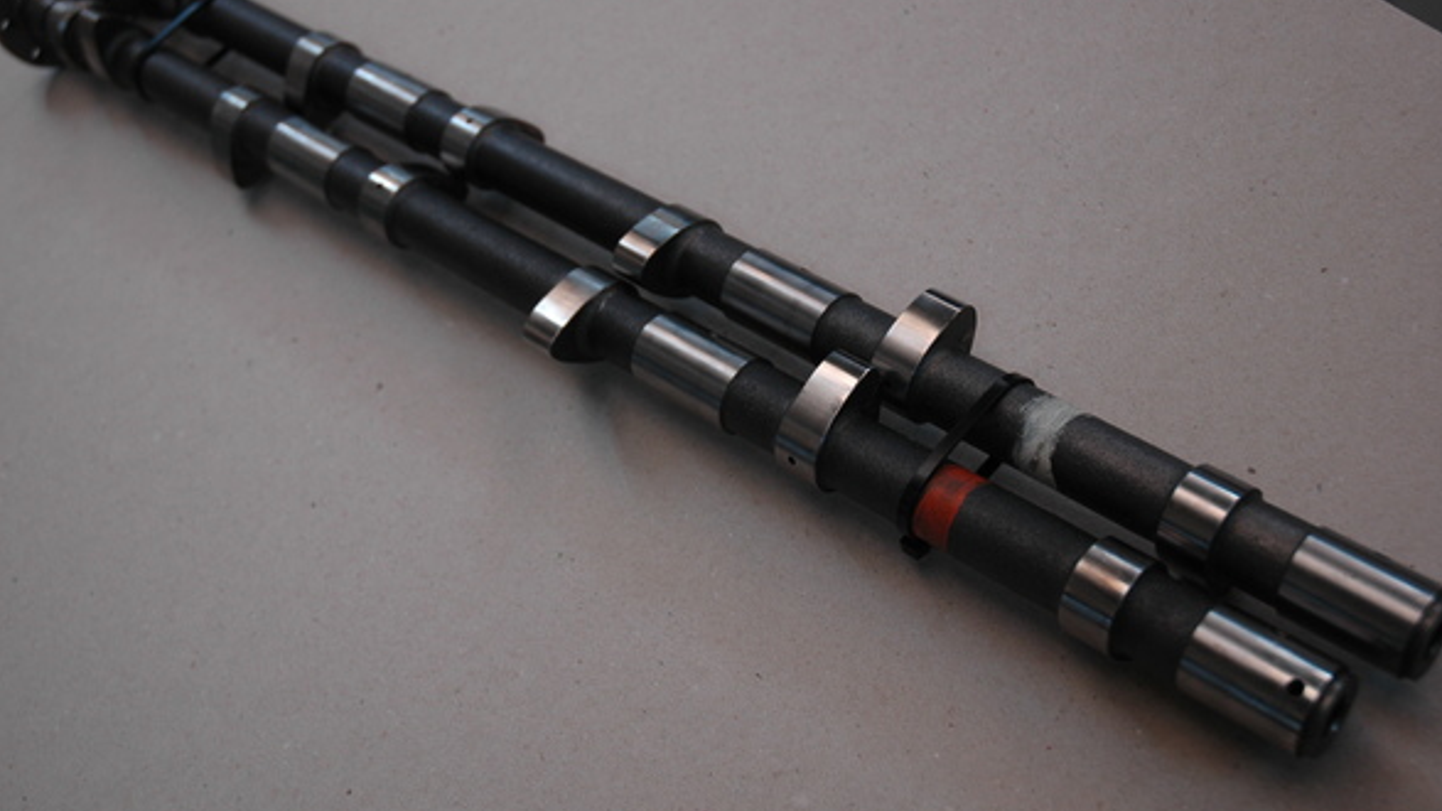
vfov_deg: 25.7
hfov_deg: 44.1
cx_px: 732
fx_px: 1779
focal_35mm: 47
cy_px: 355
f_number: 4.5
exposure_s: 1/80
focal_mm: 29
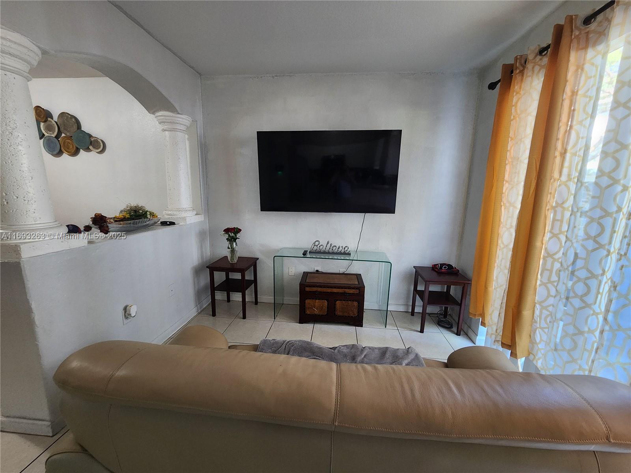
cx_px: 316
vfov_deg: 89.9
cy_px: 236
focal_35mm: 13
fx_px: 237
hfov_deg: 106.2
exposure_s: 1/40
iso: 320
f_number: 2.2
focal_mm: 2.2
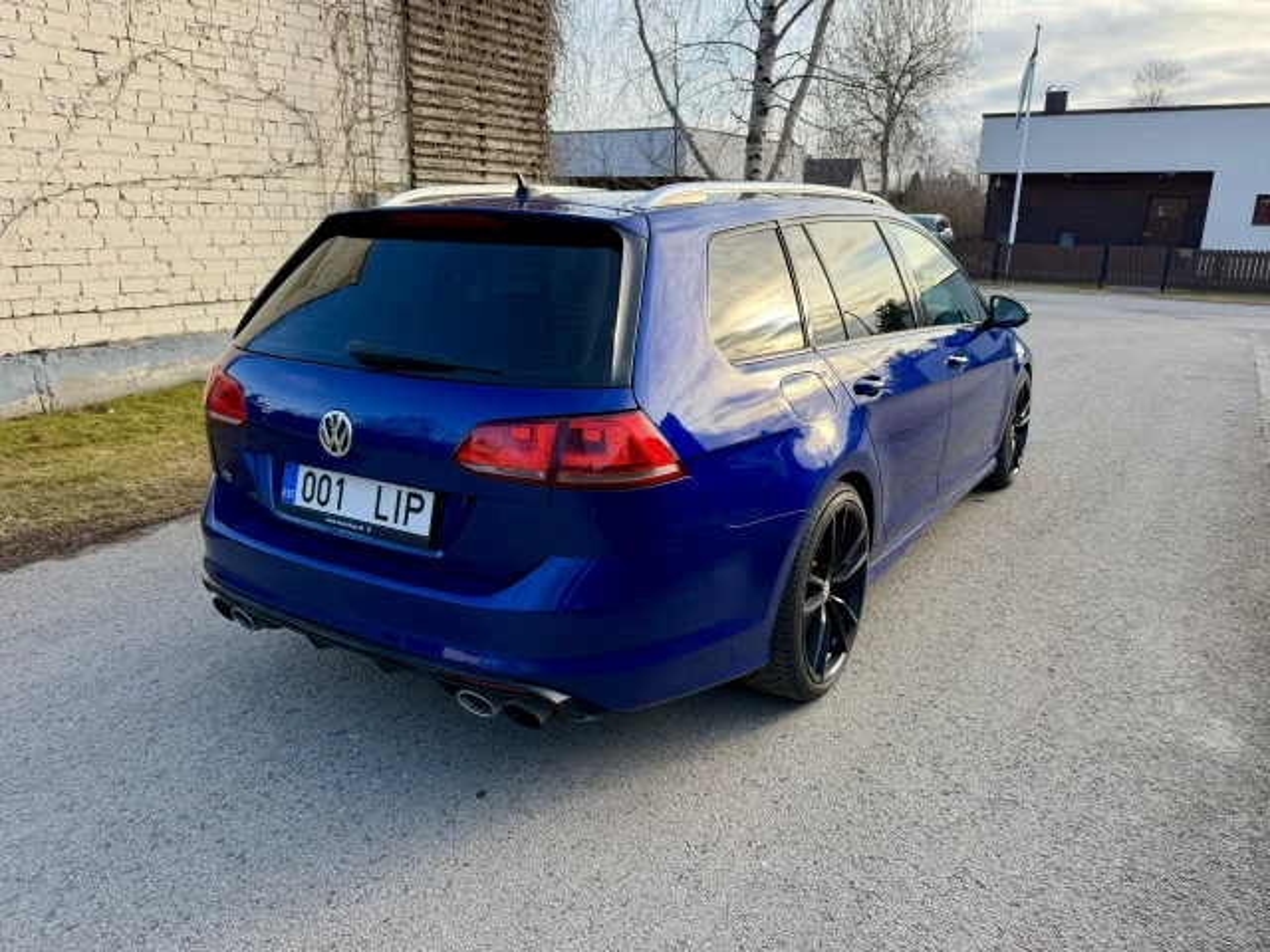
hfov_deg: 71.6
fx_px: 881
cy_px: 476
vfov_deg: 56.8
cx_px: 635
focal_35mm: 24
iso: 100
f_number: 1.78
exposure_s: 1/1005
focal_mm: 6.76
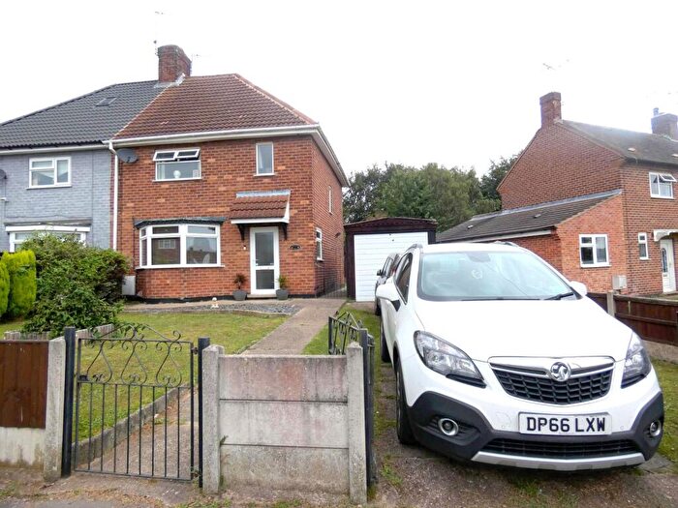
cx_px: 339
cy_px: 254
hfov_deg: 81.7
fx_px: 392
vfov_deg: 66.0
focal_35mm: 20
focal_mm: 3.6
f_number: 2.8
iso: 80
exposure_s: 1/320
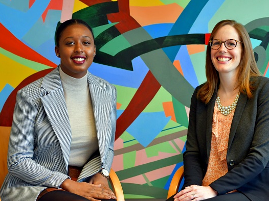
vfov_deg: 14.5
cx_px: 144
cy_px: 100
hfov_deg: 19.3
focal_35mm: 102
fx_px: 792
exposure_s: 1/250
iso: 1400
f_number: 2.8
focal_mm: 62
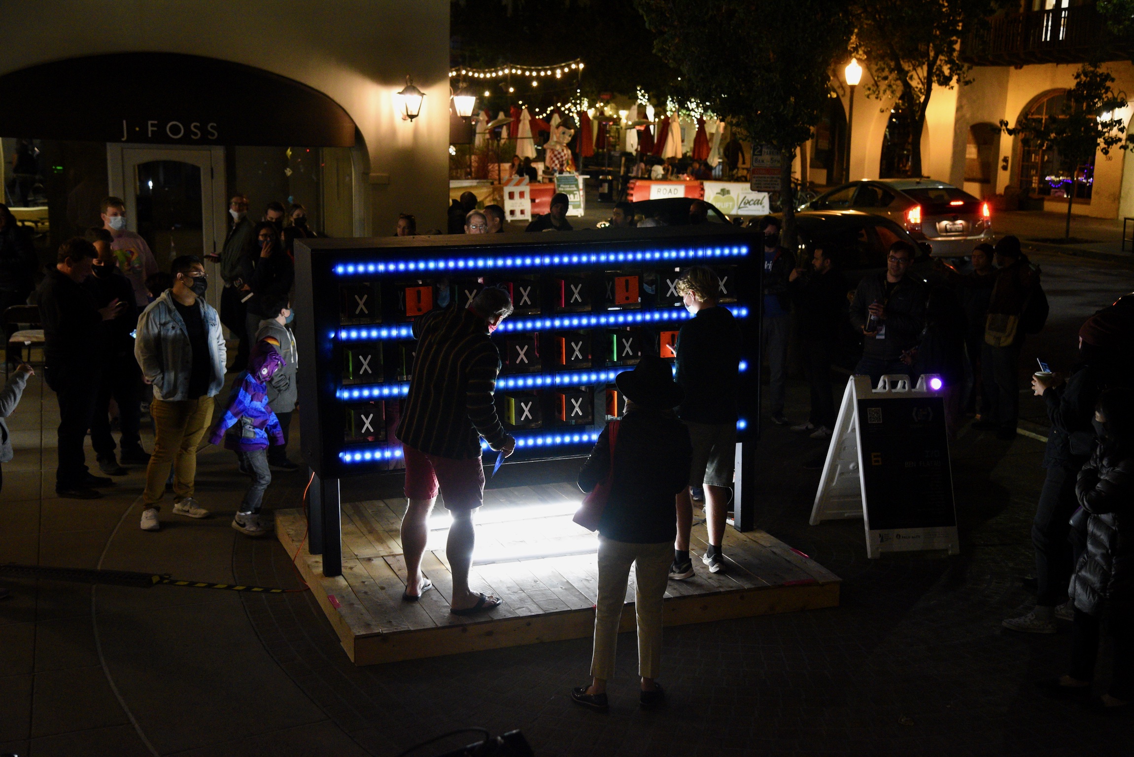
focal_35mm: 48
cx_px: 567
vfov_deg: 28.1
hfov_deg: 41.1
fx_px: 1512
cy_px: 378
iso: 7200
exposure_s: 1/100
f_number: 4
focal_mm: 48
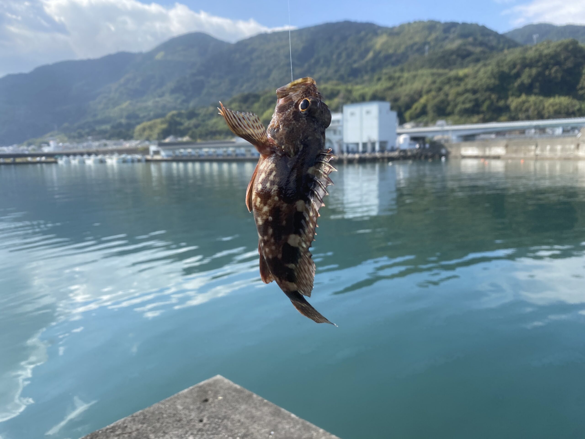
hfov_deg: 67.3
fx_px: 439
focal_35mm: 26
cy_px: 220
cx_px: 292
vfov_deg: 53.1
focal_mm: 4.25
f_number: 1.8
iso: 32
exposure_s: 1/1543
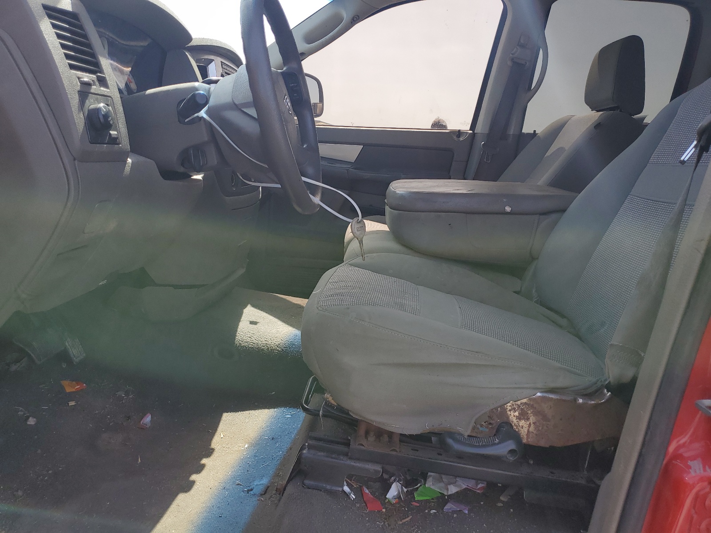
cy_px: 266
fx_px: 534
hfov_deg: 67.3
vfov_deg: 53.1
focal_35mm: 26
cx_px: 356
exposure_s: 1/909
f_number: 1.5
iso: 50
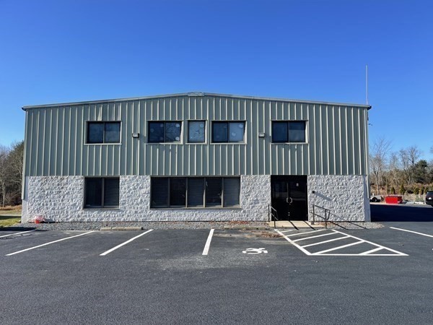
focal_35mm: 25
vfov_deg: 54.9
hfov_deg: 69.4
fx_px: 313
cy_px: 162
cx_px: 216
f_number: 1.6
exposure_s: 1/2049
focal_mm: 5.1
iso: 32
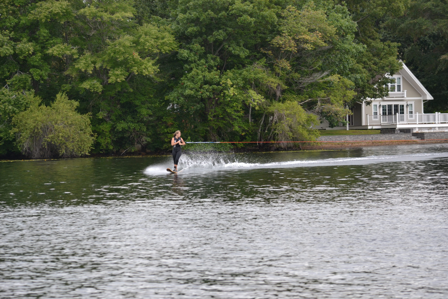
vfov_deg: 10.8
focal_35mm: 128
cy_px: 150
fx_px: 1587
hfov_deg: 16.1
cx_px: 224
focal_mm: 85
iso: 450
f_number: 4.5
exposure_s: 1/500
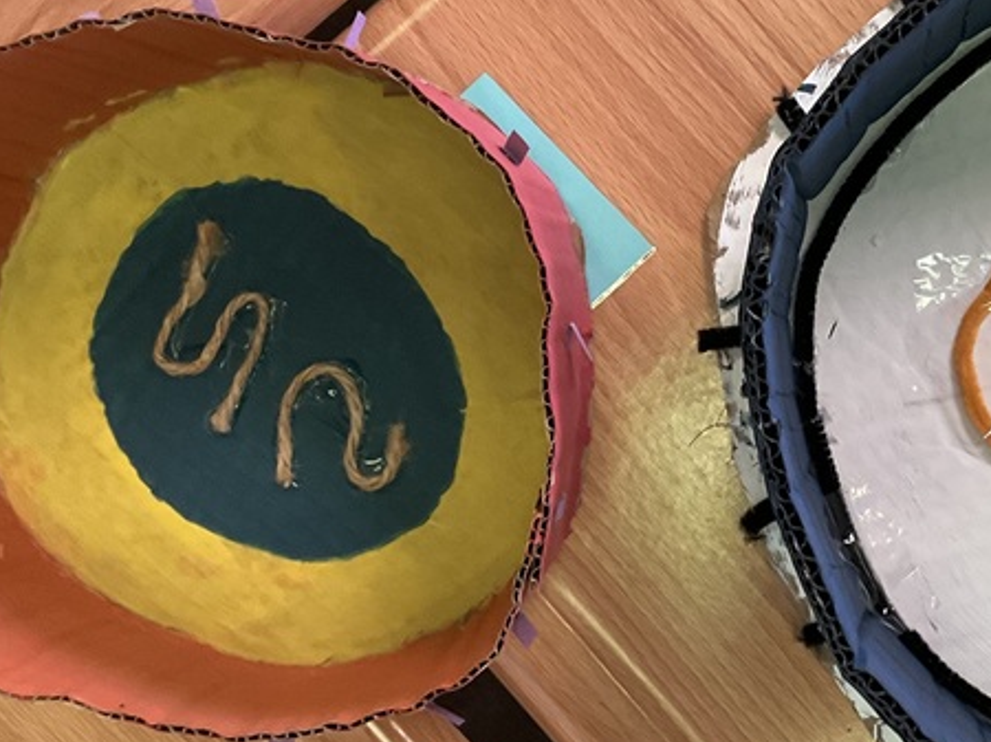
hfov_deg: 28.9
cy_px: 315
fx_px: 1888
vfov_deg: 22.2
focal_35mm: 66
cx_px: 753
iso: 160
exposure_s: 1/60
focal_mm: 3
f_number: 1.8
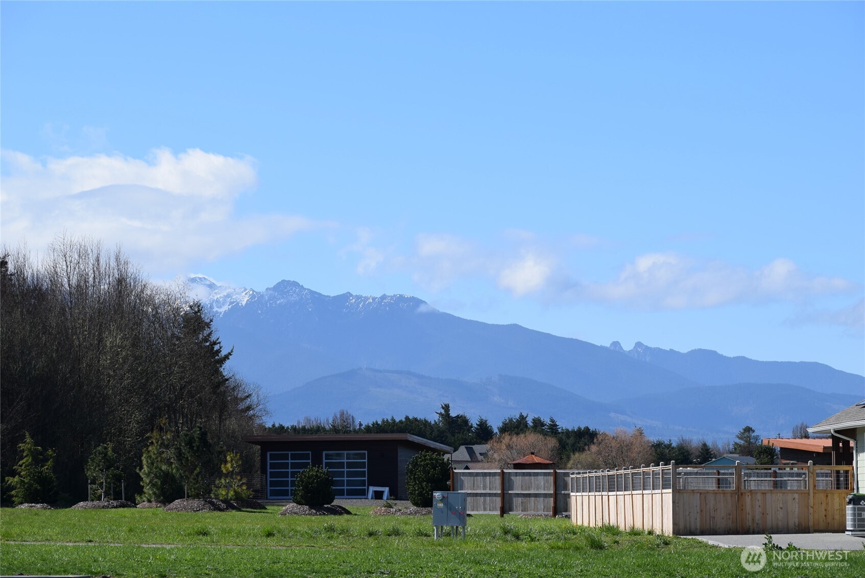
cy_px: 289
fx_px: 2957
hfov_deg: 16.6
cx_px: 432
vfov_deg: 11.2
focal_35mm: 123
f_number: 7.1
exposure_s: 1/800
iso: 200
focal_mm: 82
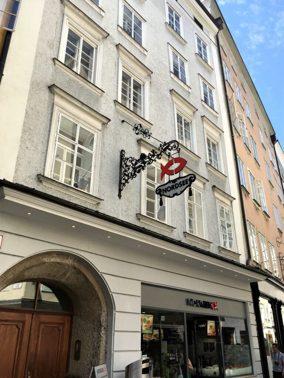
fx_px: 317
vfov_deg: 61.7
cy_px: 189
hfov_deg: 48.2
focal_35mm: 29
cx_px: 142
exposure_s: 1/836
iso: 25
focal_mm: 4.15
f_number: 2.2
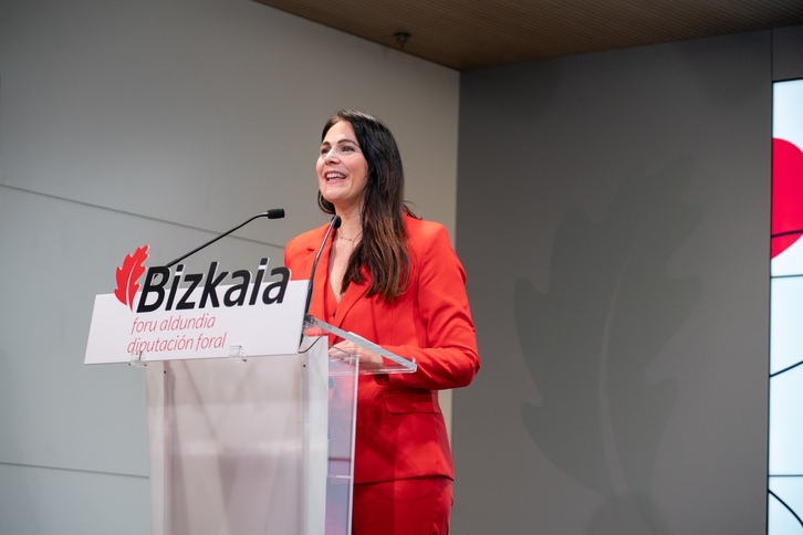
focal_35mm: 103
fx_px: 2297
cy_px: 268
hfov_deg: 19.8
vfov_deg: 13.3
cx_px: 402
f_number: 4
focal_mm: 103
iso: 2000
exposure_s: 1/320
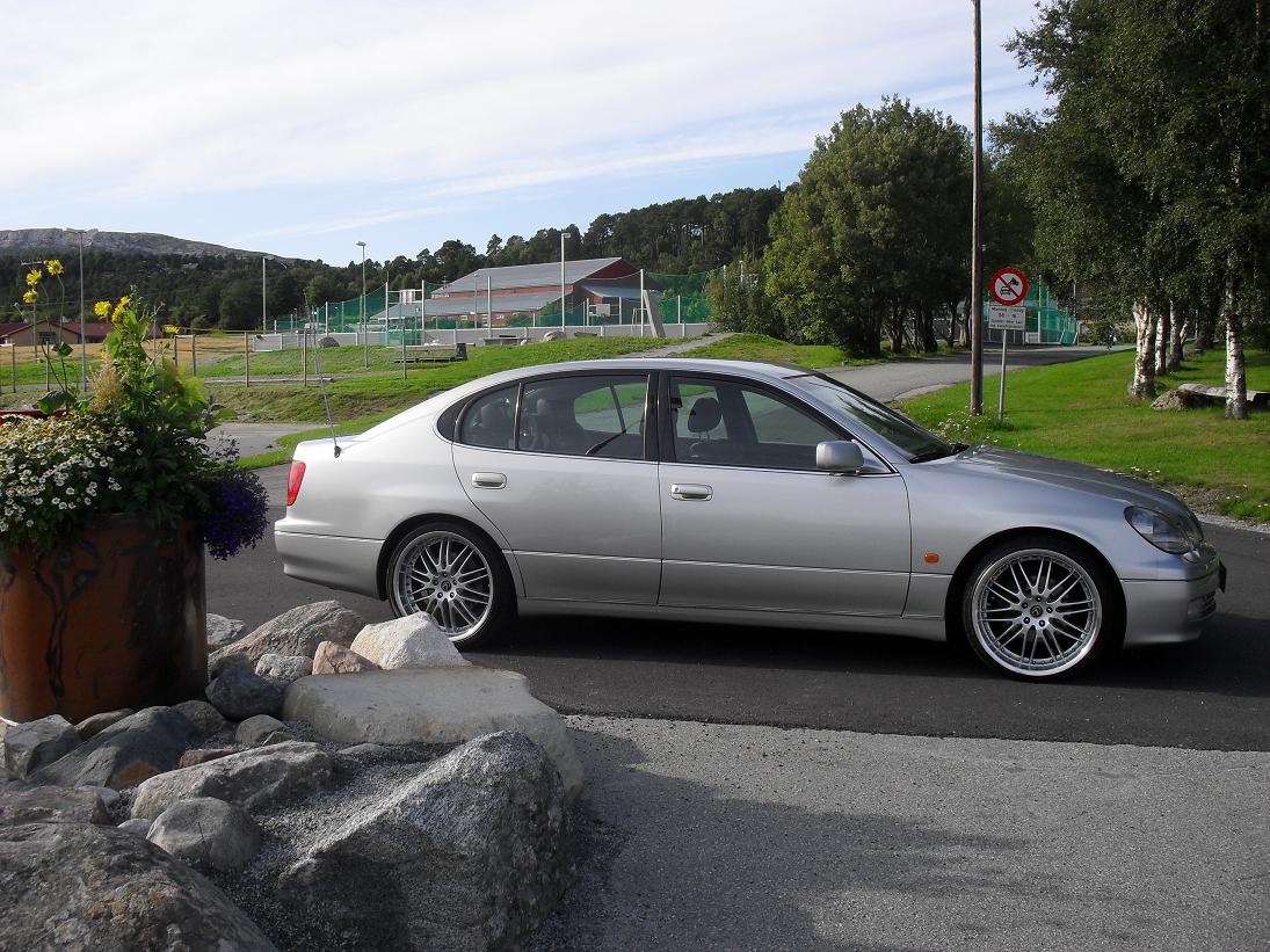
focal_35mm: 35
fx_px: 1284
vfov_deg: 40.7
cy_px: 476
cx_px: 635
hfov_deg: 52.6
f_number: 8.4
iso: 100
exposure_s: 1/125
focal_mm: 6.3
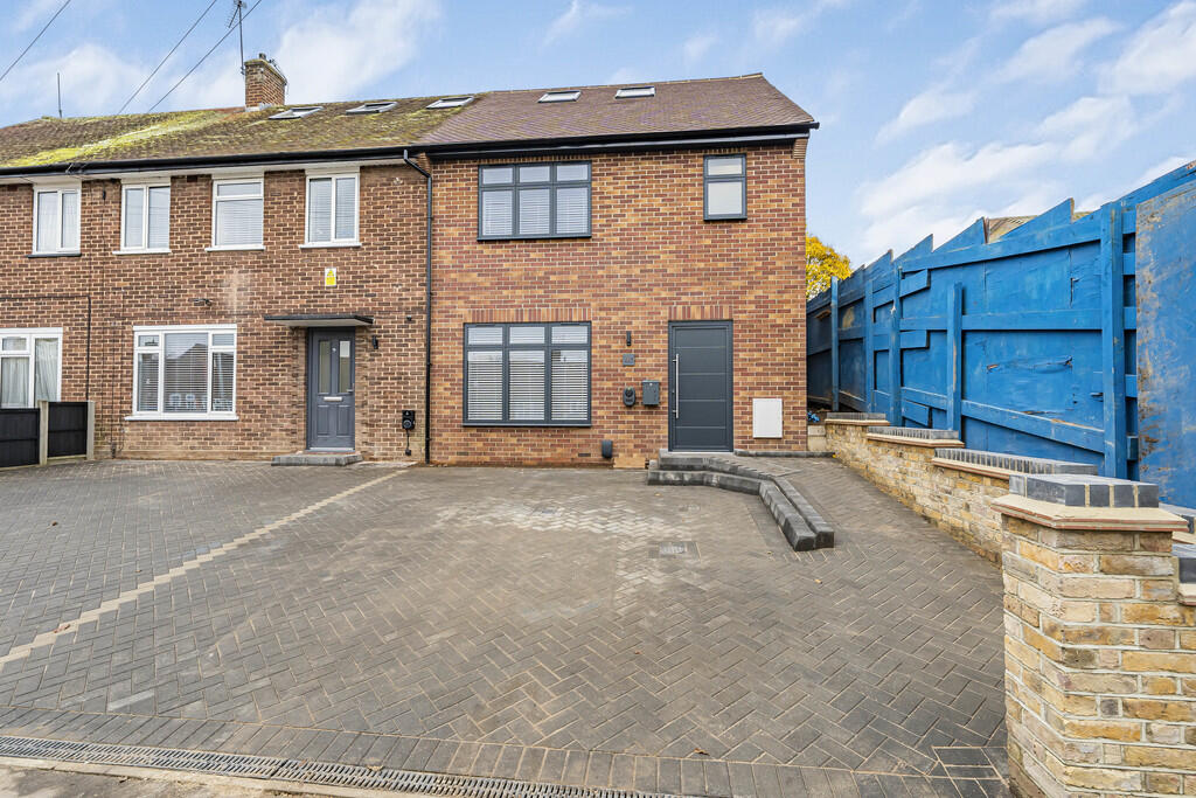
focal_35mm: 16
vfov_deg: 73.8
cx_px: 598
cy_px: 399
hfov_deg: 96.7
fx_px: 532
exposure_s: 1/50
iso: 320
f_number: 9
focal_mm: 16
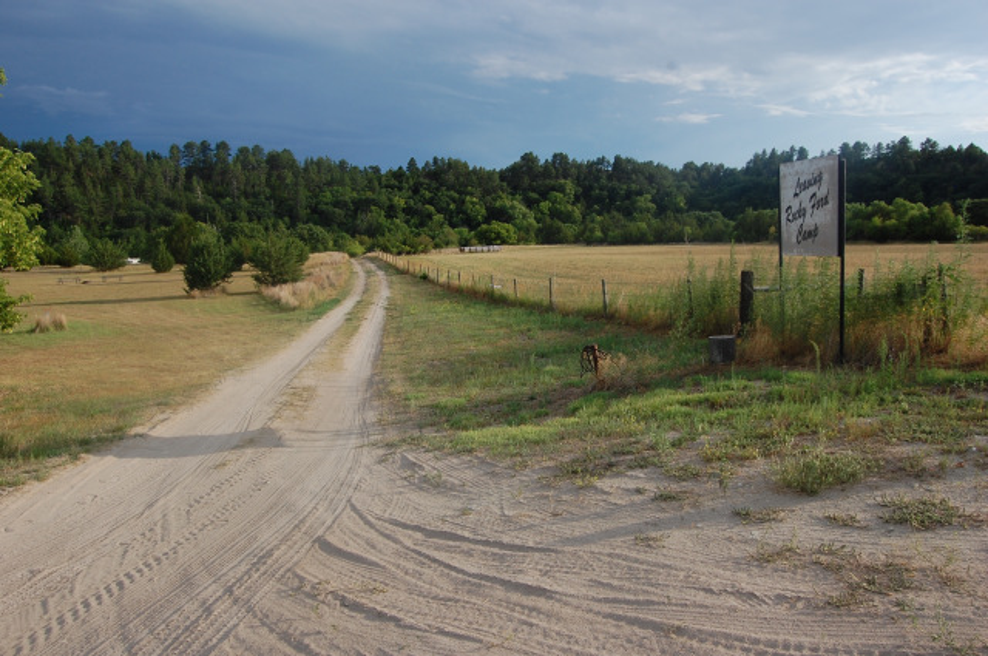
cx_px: 494
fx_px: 740
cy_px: 328
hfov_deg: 67.4
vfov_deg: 47.8
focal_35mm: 27
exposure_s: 1/250
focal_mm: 18
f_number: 10
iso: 200
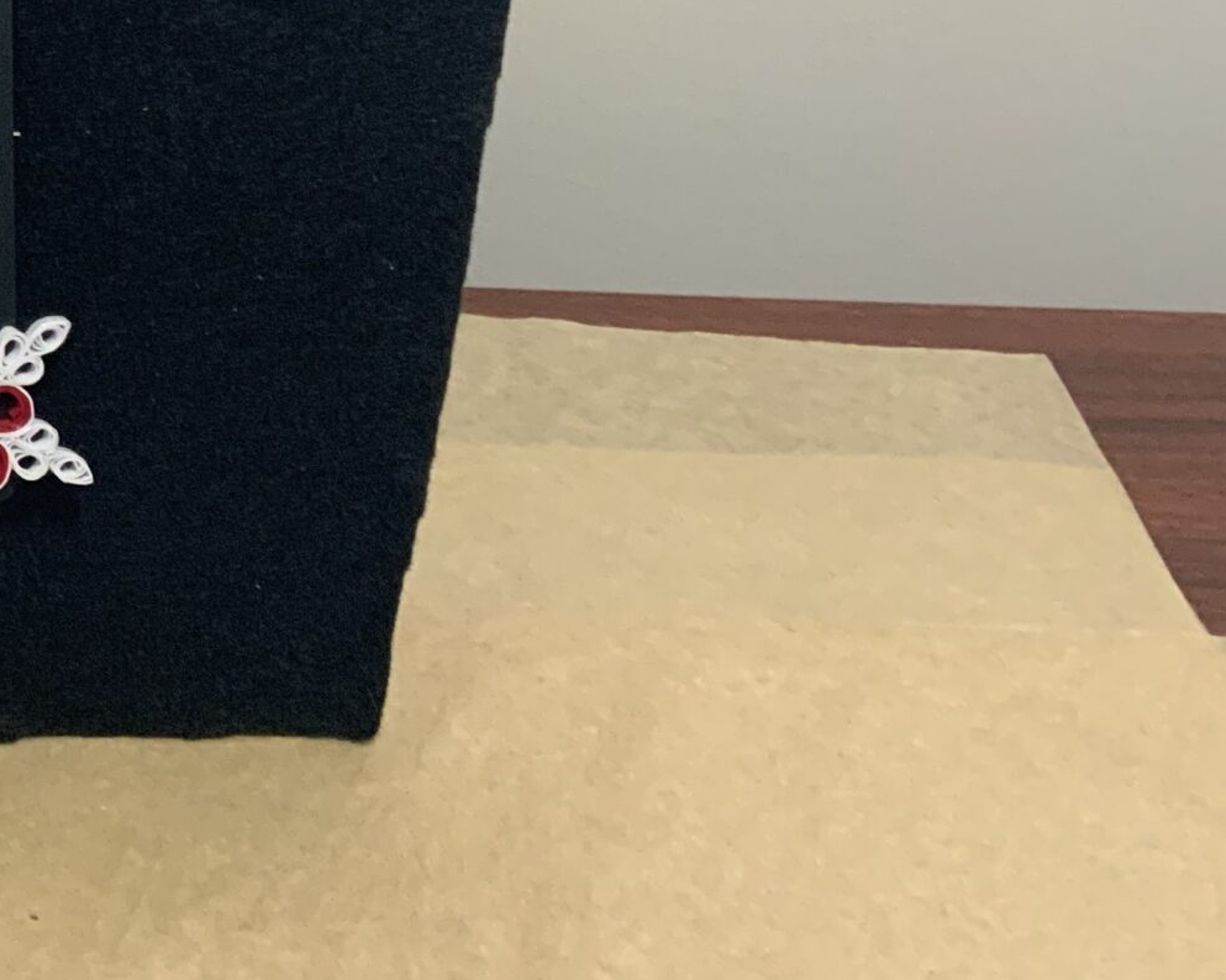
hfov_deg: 23.5
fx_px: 2648
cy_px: -80
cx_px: -293
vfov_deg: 20.1
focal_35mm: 73
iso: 200
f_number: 1.8
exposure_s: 1/60
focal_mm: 3
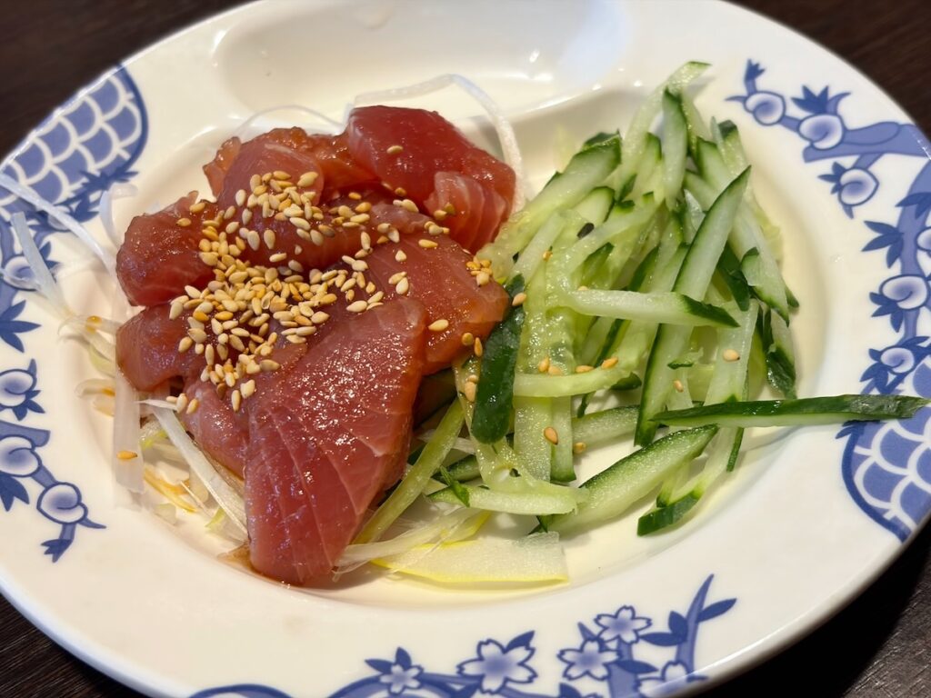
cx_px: 466
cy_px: 349
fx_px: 1399
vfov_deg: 28.0
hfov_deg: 36.8
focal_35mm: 52
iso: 64
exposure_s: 1/50
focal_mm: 5.96
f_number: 1.6
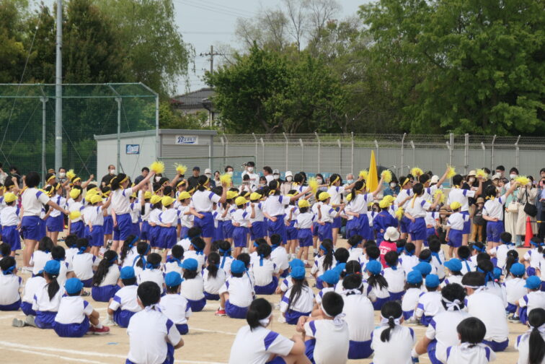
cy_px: 182
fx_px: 2483
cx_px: 272
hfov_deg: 12.5
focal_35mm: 164
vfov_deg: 8.4
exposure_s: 1/800
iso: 200
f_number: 6.3
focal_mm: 59.9
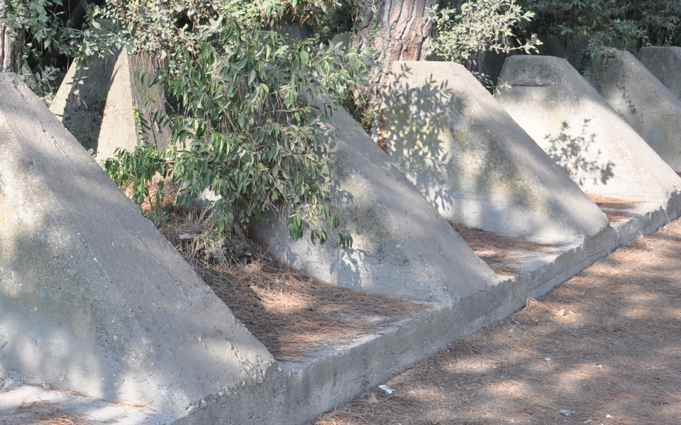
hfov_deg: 27.4
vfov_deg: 18.0
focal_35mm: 72
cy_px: 147
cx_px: 49
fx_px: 1339
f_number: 7.1
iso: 200
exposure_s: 1/200
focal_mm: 21
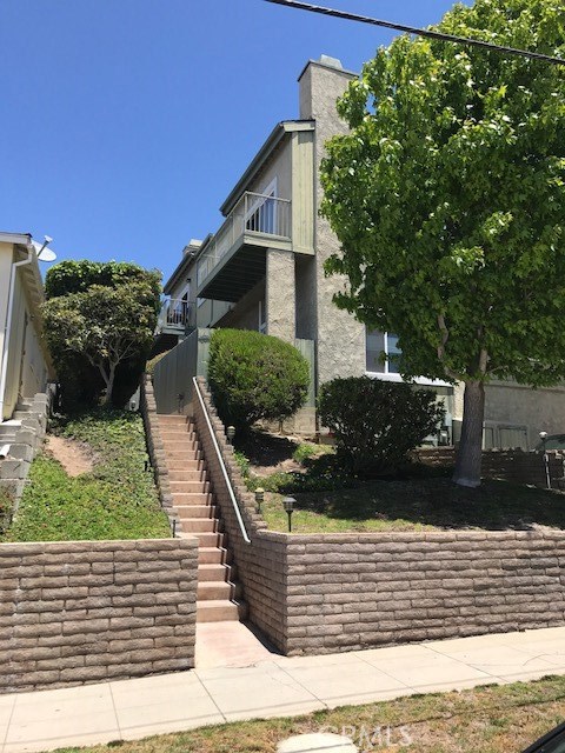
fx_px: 609
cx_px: 282
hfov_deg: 49.7
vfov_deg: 63.4
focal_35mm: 28
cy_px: 376
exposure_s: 1/1623
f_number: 1.8
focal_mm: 3.99
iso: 20
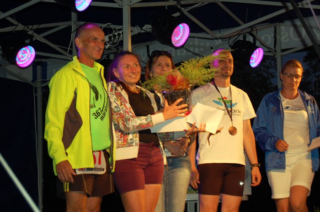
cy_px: 106
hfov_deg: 24.6
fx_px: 732
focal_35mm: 82
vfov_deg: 16.5
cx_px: 160
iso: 400
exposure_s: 1/60
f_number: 5.6
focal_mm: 55
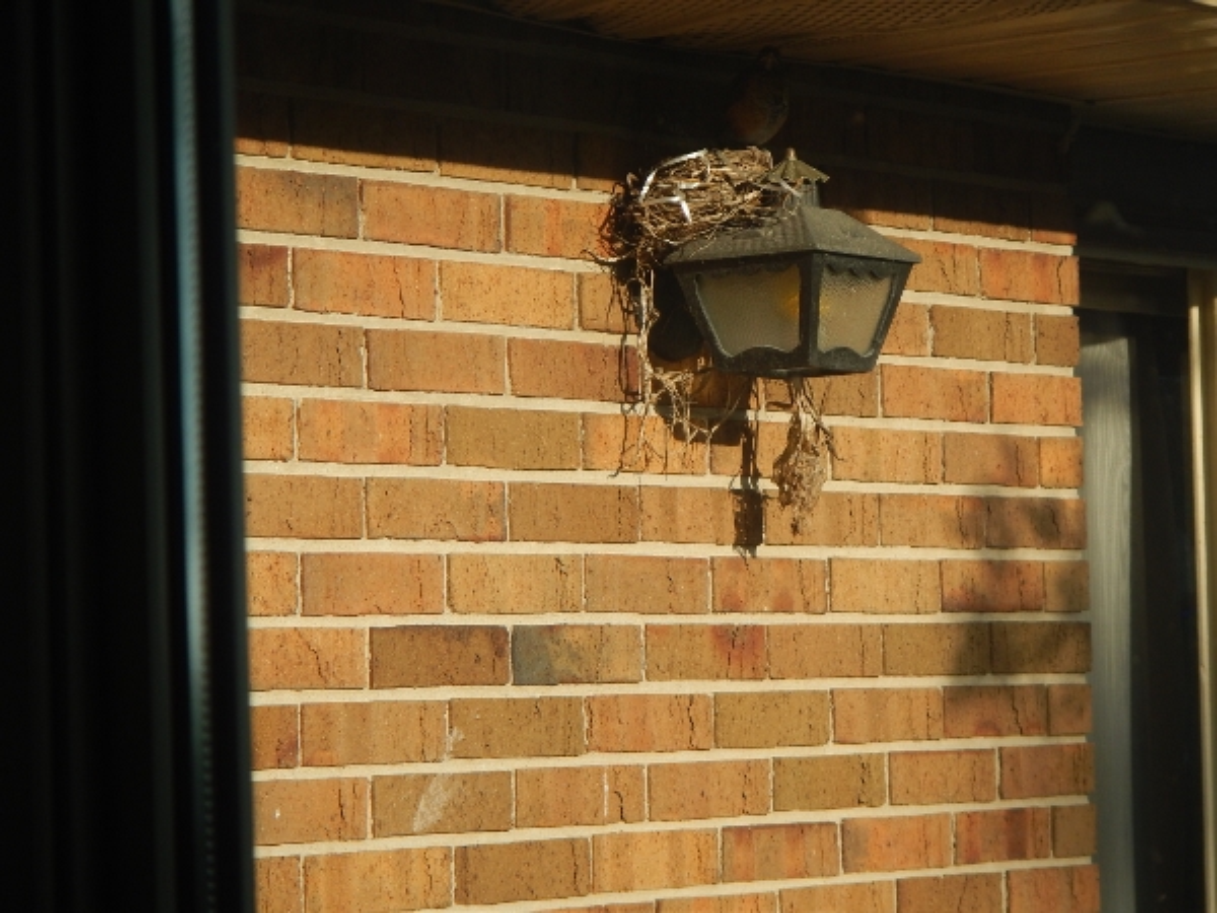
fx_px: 4922
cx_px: 608
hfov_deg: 14.1
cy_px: 456
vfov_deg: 10.6
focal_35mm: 140
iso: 125
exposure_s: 1/200
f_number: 4.8
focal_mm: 25
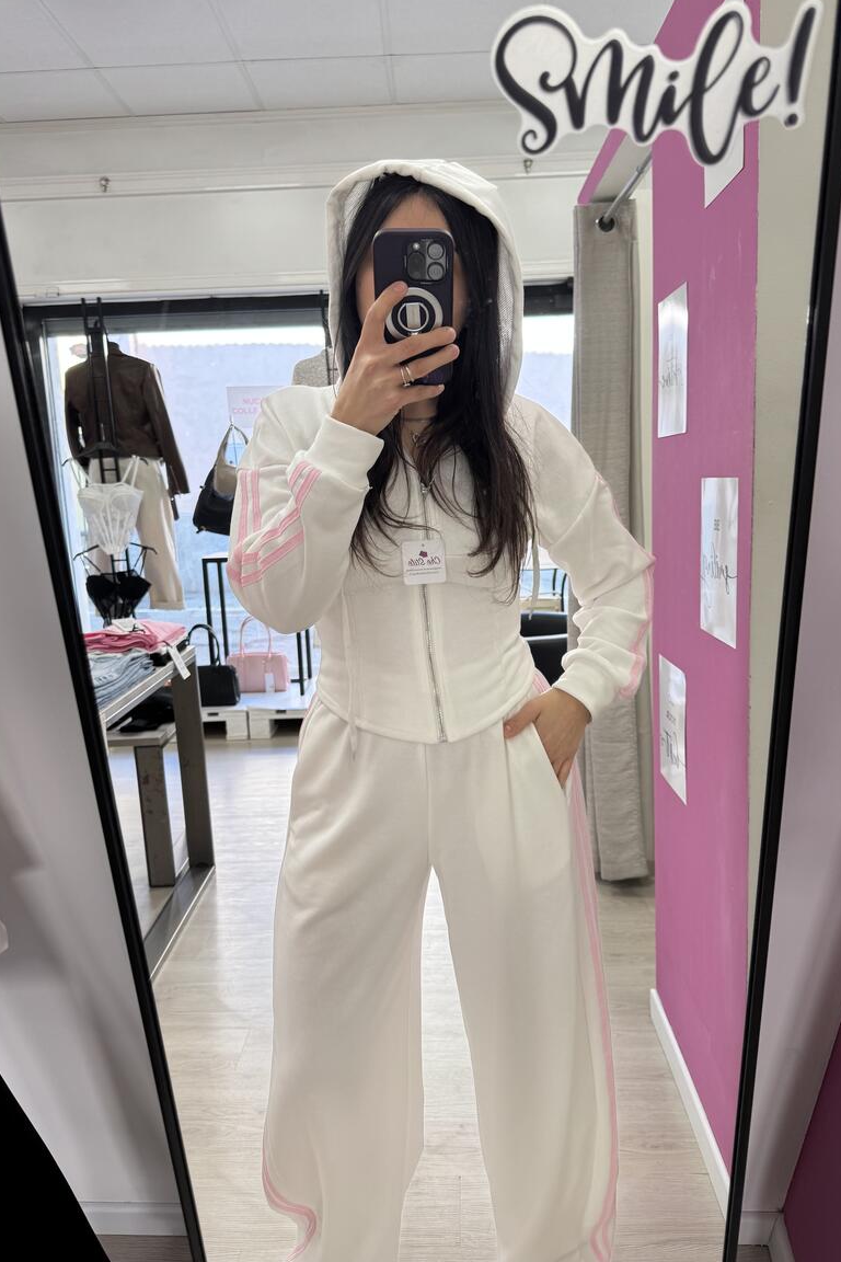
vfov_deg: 69.4
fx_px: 911
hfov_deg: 49.6
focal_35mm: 26
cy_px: 631
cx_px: 429
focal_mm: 6.76
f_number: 1.78
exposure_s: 1/100
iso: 80
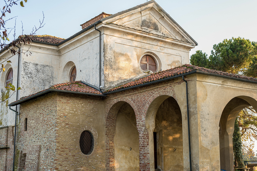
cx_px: 128
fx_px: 357
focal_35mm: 50
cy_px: 86
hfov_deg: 39.6
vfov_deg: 27.0
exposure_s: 1/80
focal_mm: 50
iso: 100
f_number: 5.6
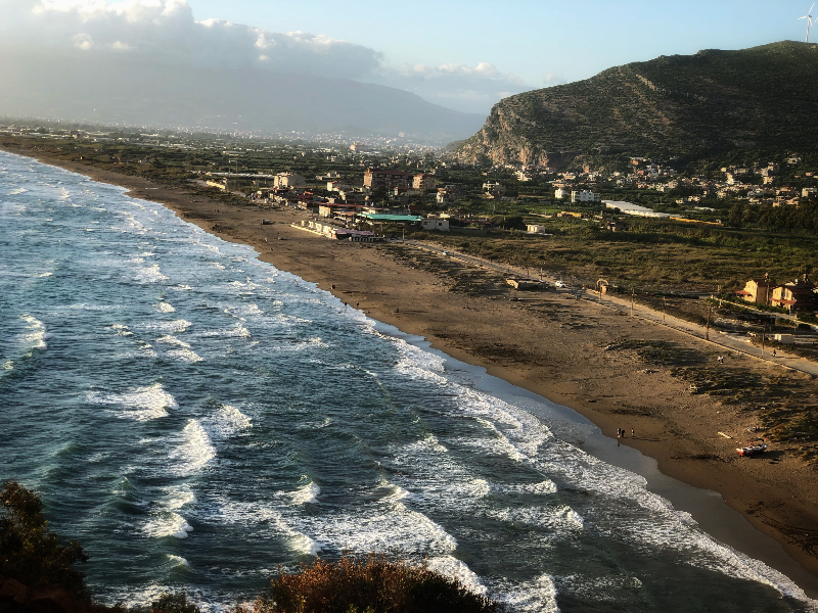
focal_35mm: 57
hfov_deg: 33.8
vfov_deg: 25.7
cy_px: 306
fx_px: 1347
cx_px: 409
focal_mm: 6.6
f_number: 2.8
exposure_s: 1/273
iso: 20
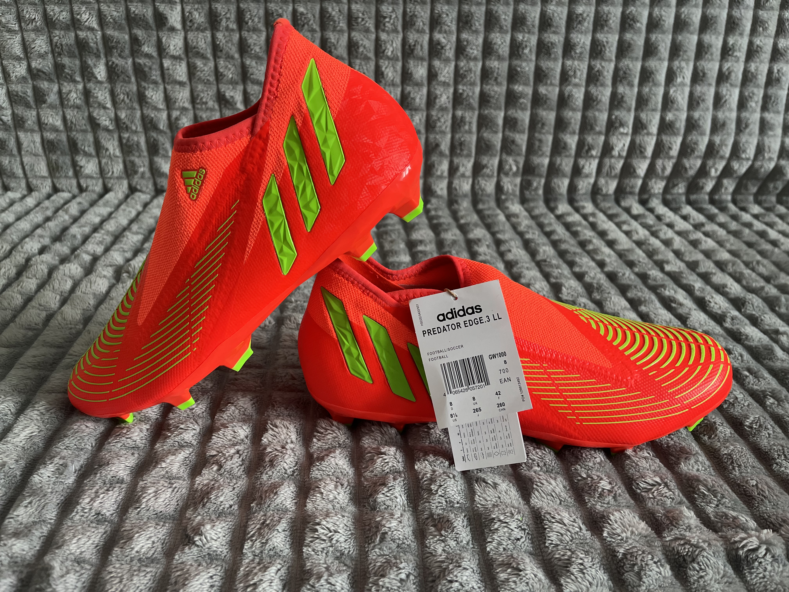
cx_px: 394
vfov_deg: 53.1
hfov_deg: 67.3
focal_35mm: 26
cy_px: 296
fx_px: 593
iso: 200
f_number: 1.6
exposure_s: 1/50
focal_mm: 5.1
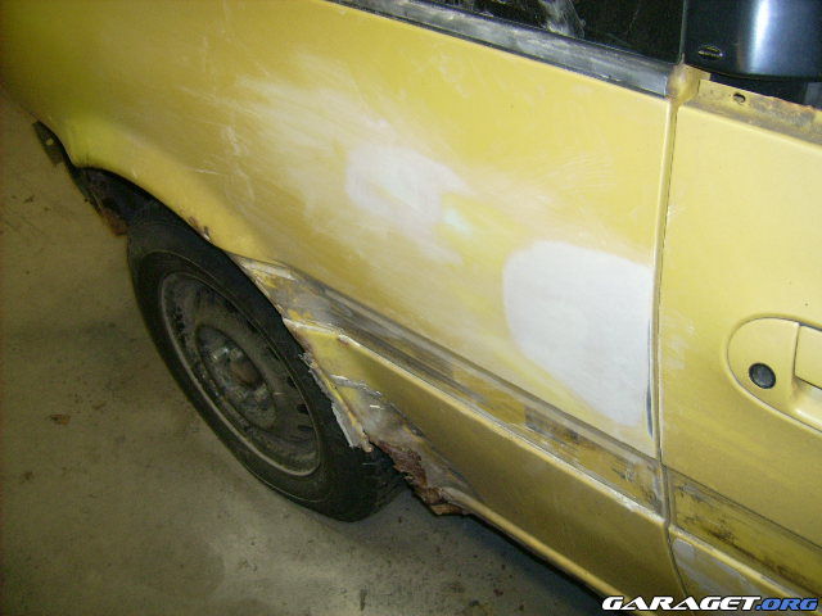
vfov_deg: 40.7
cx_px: 411
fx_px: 831
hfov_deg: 52.6
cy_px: 308
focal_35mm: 35
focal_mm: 5.95
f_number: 2.8
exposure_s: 1/60
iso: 100
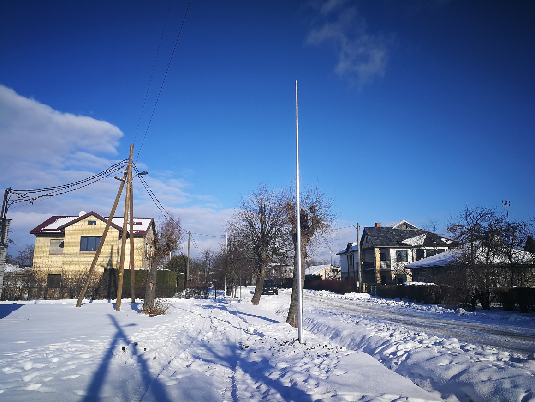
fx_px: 417
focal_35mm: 27
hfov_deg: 65.3
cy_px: 201
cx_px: 268
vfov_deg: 51.4
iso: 50
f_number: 2.2
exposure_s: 1/1425
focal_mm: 3.95
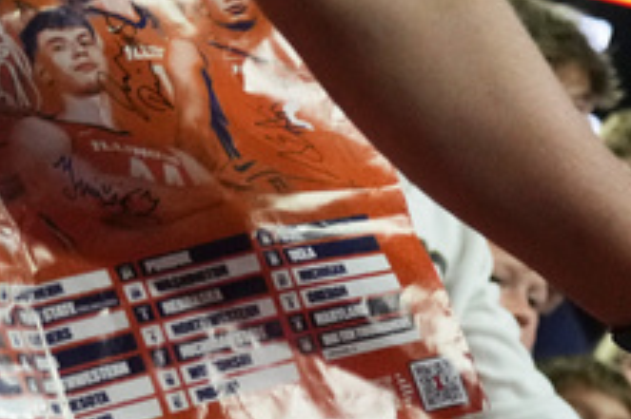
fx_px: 3240
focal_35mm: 185
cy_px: 641
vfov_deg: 7.3
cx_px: 1179
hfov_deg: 10.4
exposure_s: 1/2000
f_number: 2.8
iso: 4000
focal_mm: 40
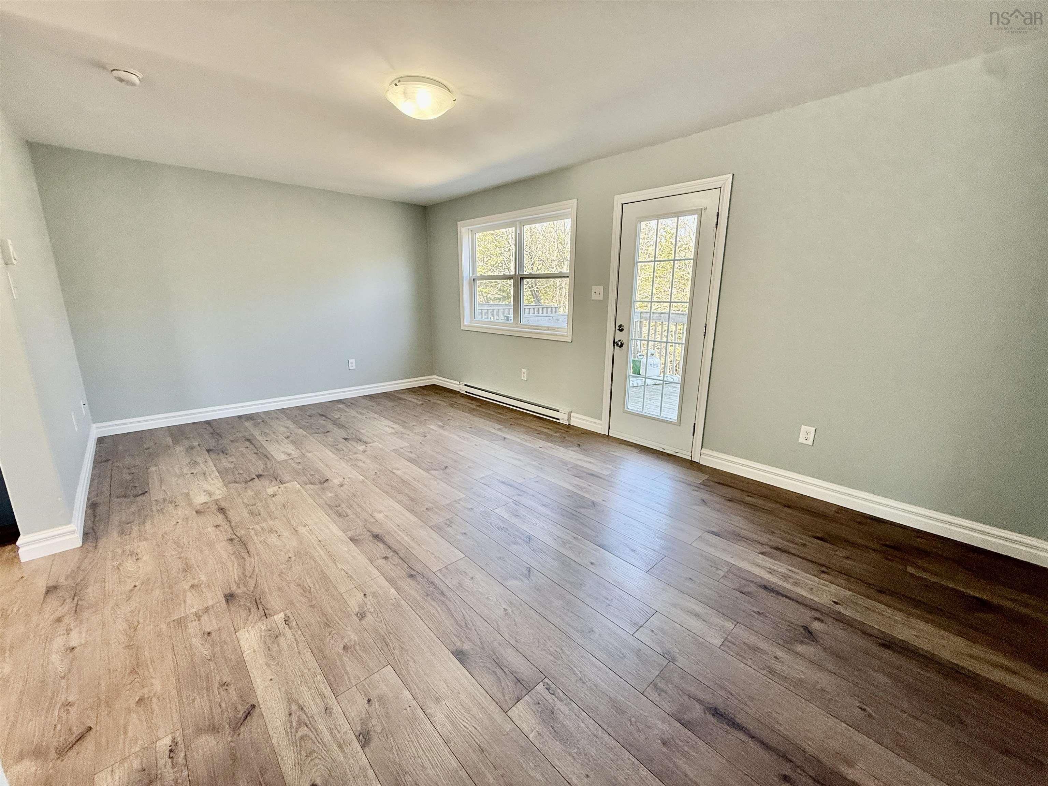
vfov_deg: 85.7
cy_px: 393
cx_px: 524
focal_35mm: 14
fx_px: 424
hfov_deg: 102.1
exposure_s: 1/120
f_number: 2.2
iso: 125
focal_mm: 2.22
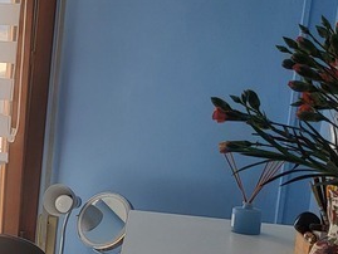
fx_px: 967
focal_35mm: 99
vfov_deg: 14.9
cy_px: 174
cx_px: -211
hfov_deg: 17.3
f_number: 1.8
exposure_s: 1/277
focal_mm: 5.4
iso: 40
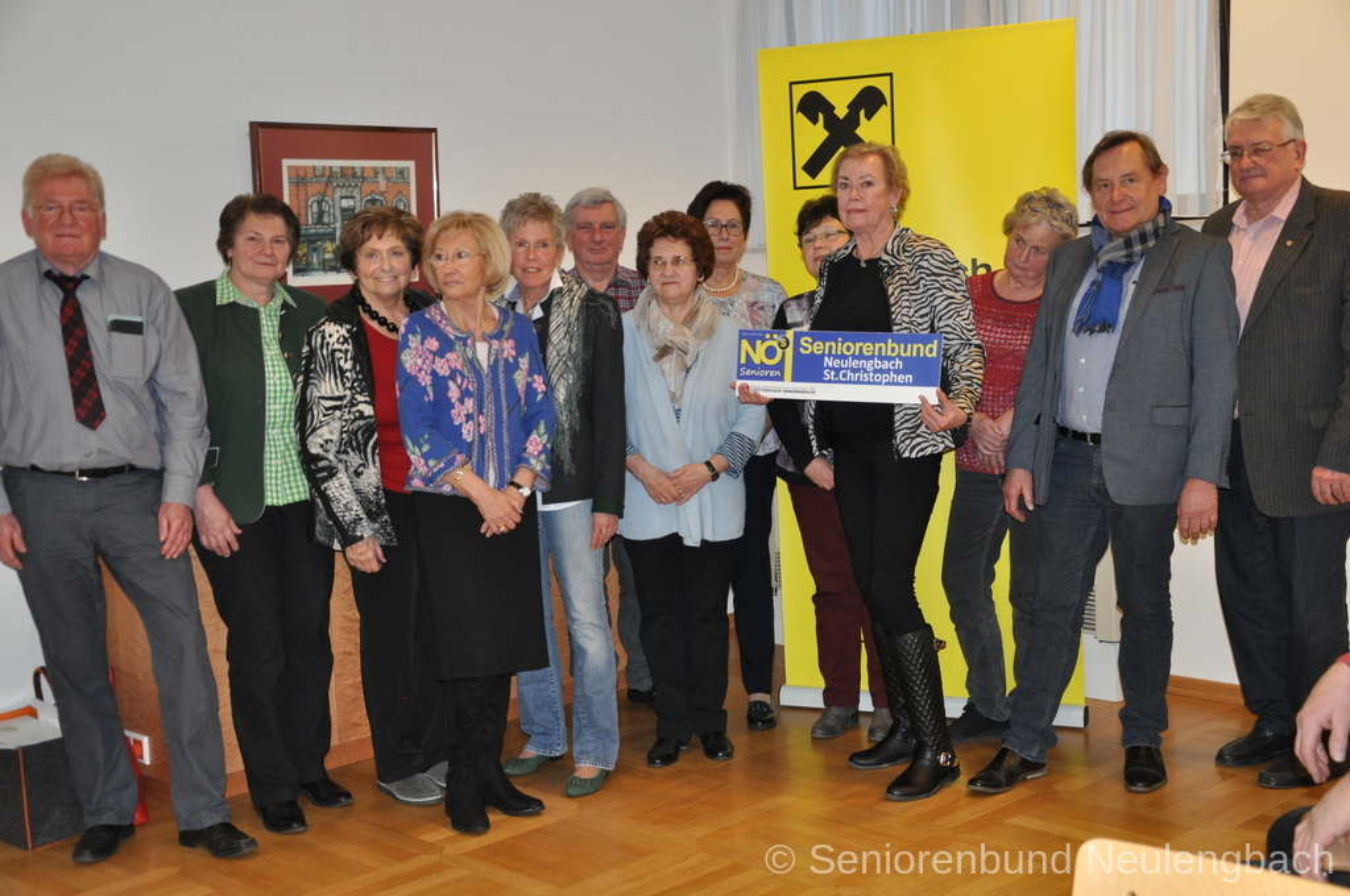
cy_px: 448
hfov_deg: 41.2
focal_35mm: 48
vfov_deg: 28.0
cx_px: 675
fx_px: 1798
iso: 800
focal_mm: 32
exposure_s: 1/60
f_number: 4.2
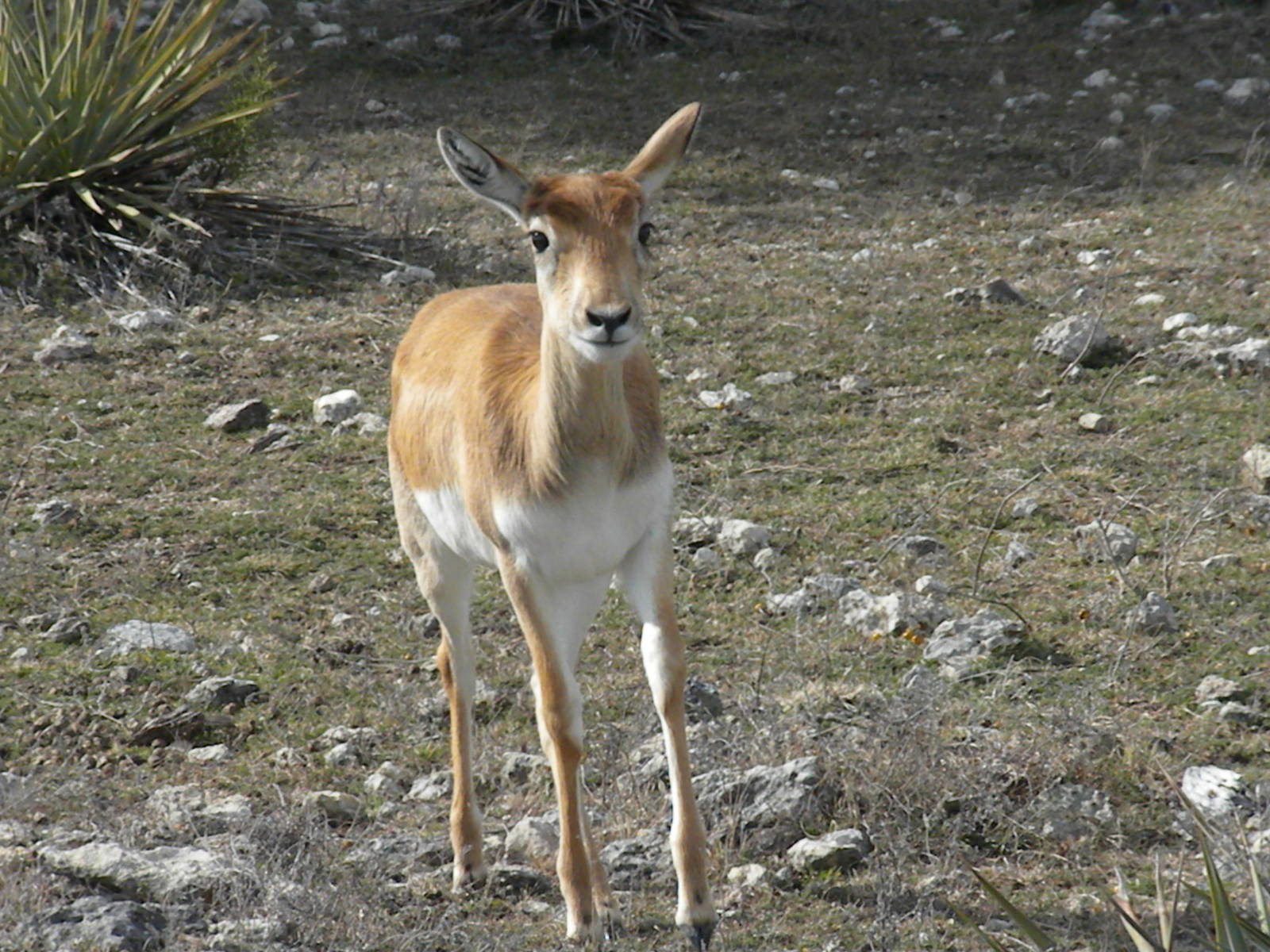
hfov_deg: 8.3
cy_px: 476
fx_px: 8732
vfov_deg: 6.2
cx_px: 635
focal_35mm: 238
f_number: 14
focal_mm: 42.1
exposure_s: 1/449
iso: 640
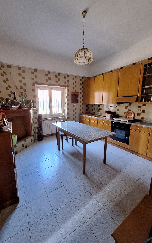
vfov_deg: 105.3
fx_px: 93
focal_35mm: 14
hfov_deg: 78.5
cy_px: 121
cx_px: 70
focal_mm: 1.74
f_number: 2.2
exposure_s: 1/25
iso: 400
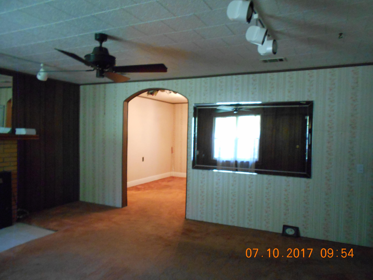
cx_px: 186
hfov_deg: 67.3
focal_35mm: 26
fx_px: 280
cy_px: 140
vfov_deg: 53.1
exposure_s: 1/15
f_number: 3.2
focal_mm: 4.6
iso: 640
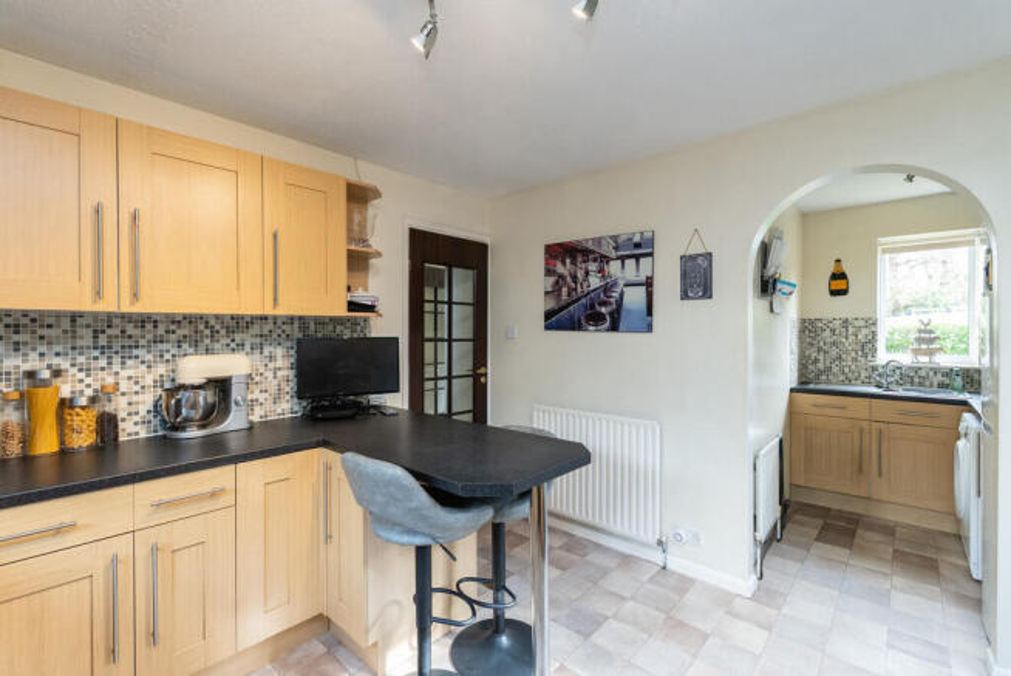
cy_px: 338
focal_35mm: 16
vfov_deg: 73.8
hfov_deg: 96.7
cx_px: 506
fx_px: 450
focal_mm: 16
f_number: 7.1
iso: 2000
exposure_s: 1/80
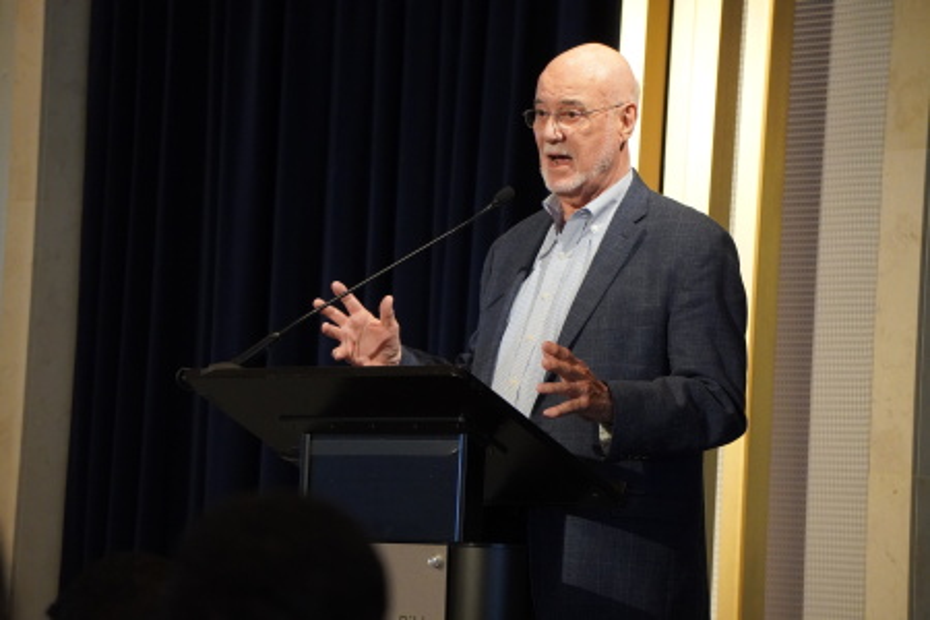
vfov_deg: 8.3
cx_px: 465
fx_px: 4262
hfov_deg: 12.5
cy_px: 310
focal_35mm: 165
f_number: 5.6
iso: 4000
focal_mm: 110
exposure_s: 1/200
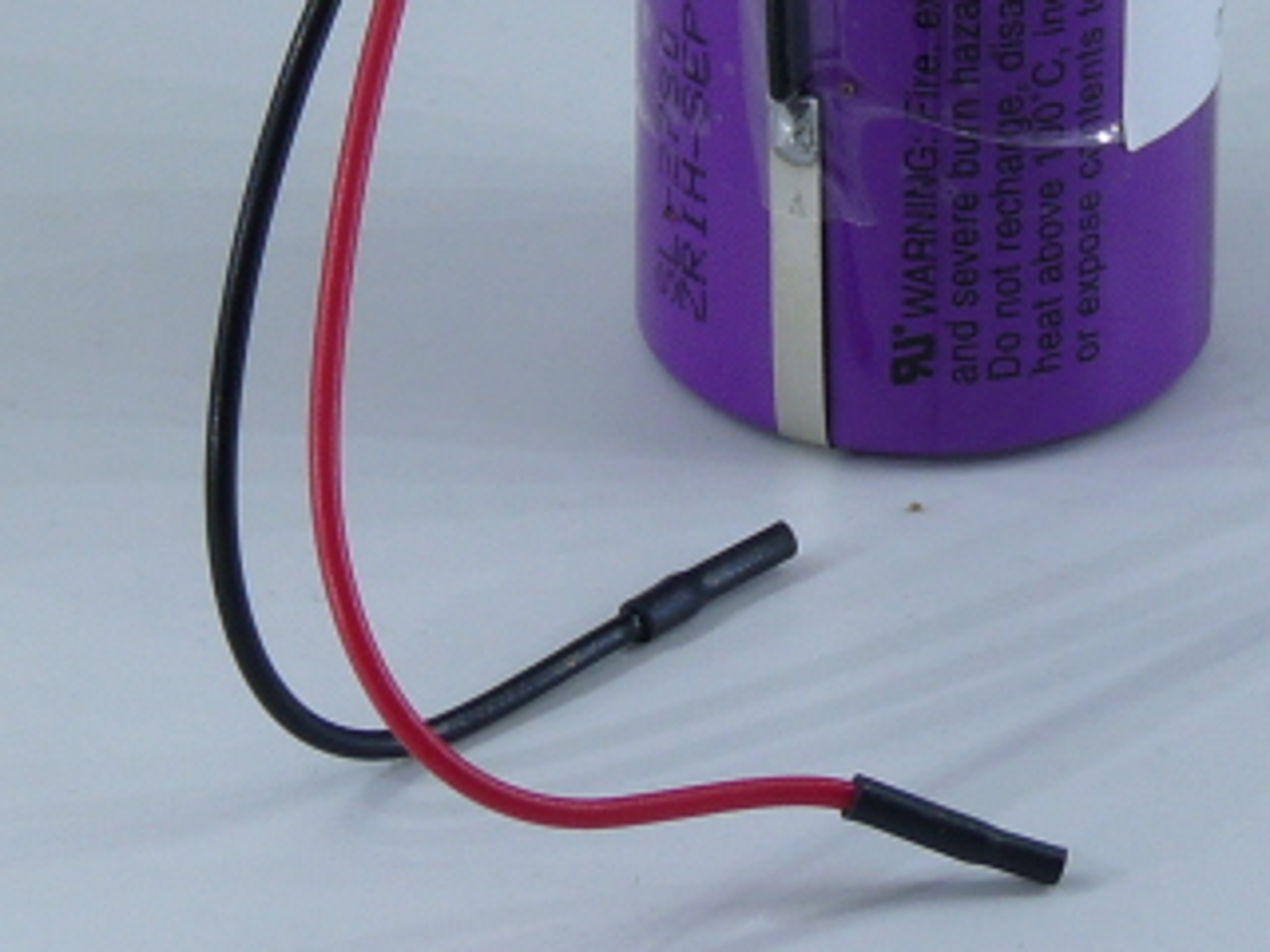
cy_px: 52
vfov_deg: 4.6
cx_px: 774
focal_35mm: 320
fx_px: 11740
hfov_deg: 6.2
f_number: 4.5
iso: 100
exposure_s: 1/200
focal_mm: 16.1
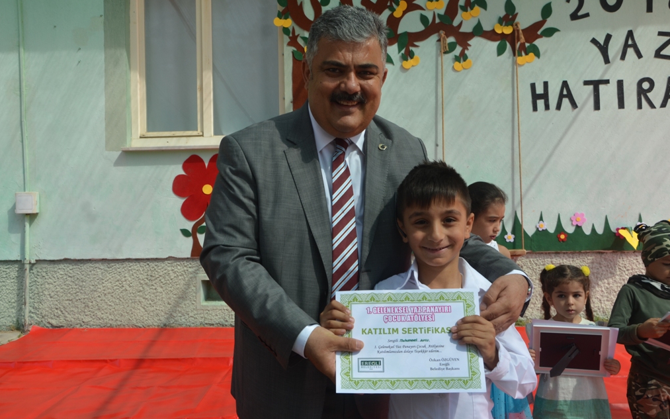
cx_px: 337
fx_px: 676
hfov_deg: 52.8
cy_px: 205
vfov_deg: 34.4
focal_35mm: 37
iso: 200
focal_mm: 24
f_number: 7.1
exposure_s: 1/200
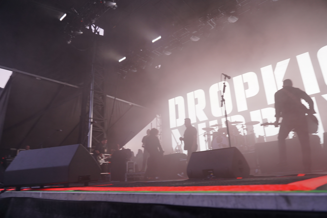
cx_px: 164
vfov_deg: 53.1
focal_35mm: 24
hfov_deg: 73.7
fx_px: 218
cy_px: 109
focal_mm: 24
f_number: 4
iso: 1000
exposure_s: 1/160
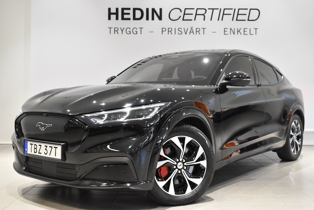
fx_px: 380
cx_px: 157
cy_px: 105
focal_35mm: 44
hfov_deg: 44.9
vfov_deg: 30.9
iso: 3200
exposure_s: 1/125
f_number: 5.6
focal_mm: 29
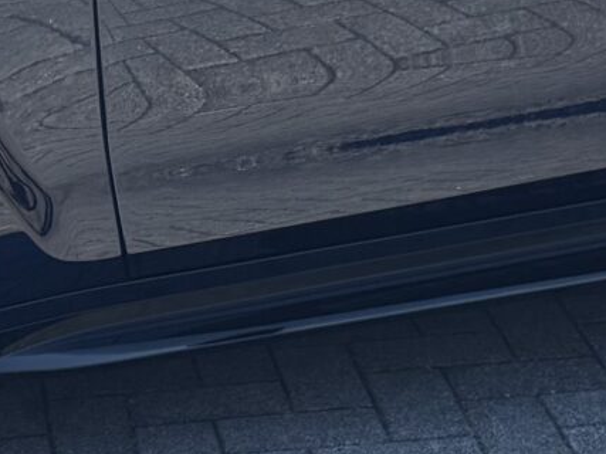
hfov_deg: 13.6
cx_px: 123
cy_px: 163
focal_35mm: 144
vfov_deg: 10.3
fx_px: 2520
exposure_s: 1/1869
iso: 80
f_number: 1.78
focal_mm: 6.76
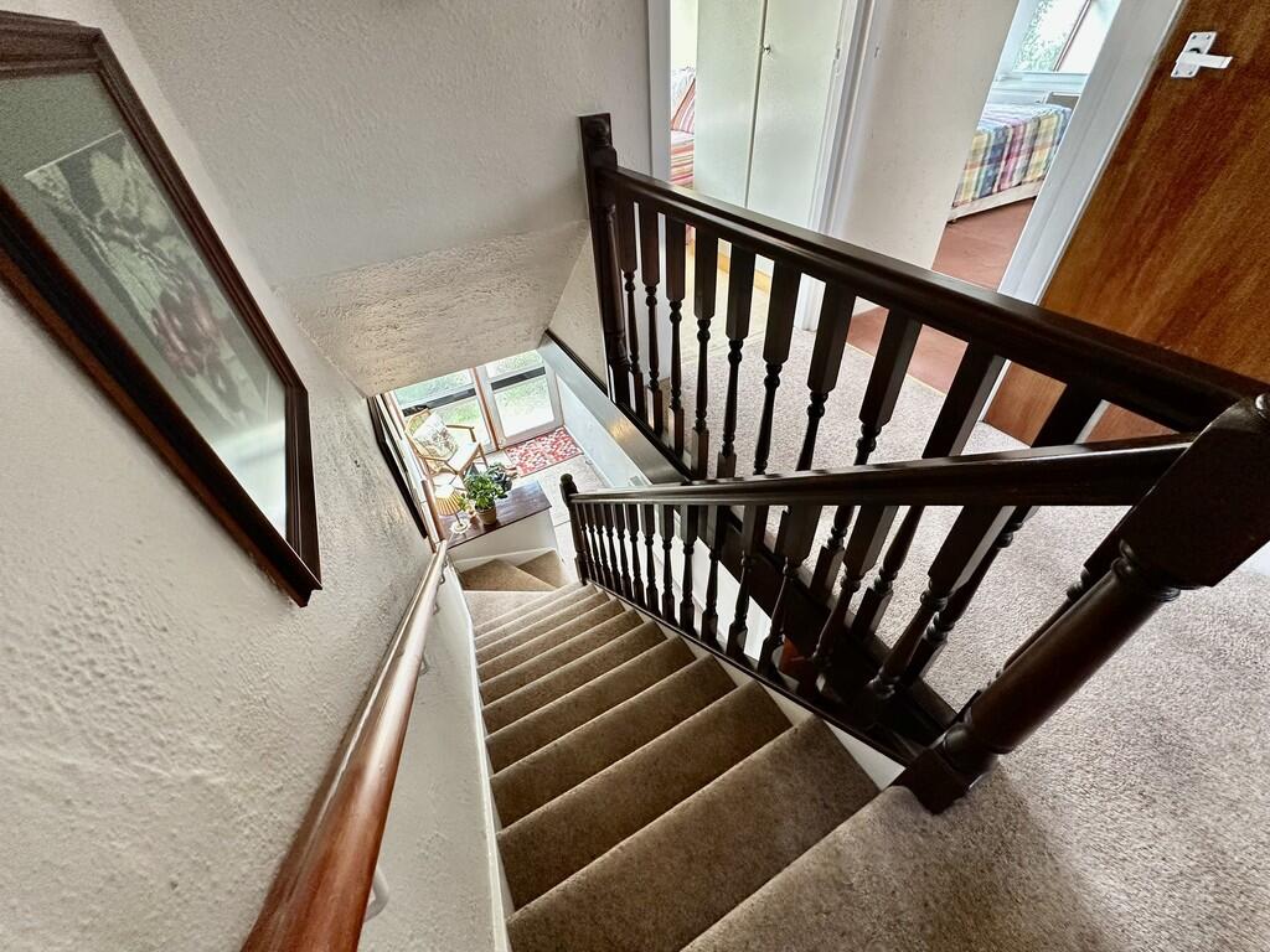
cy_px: 476
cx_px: 635
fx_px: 514
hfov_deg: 102.1
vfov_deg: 85.7
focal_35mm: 14
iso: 250
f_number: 2.2
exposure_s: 1/99
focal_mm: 2.22
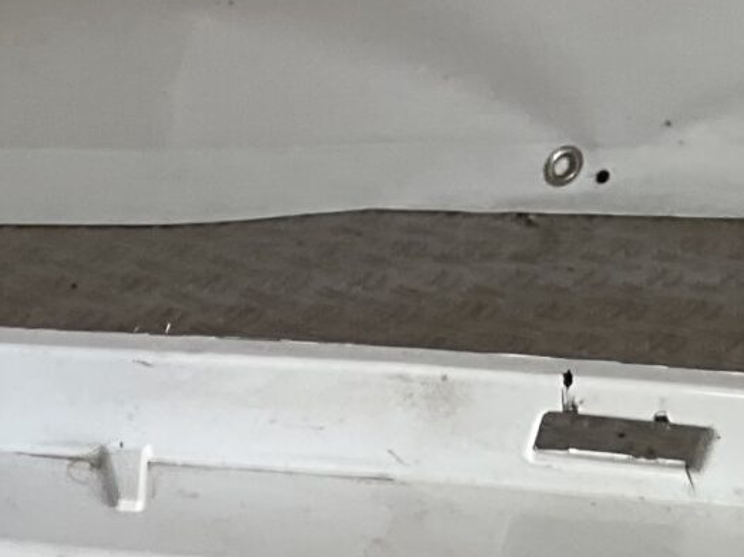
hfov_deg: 12.1
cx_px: -821
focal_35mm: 142
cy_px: 1034
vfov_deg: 9.8
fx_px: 3051
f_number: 1.8
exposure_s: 1/141
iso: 16
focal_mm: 3
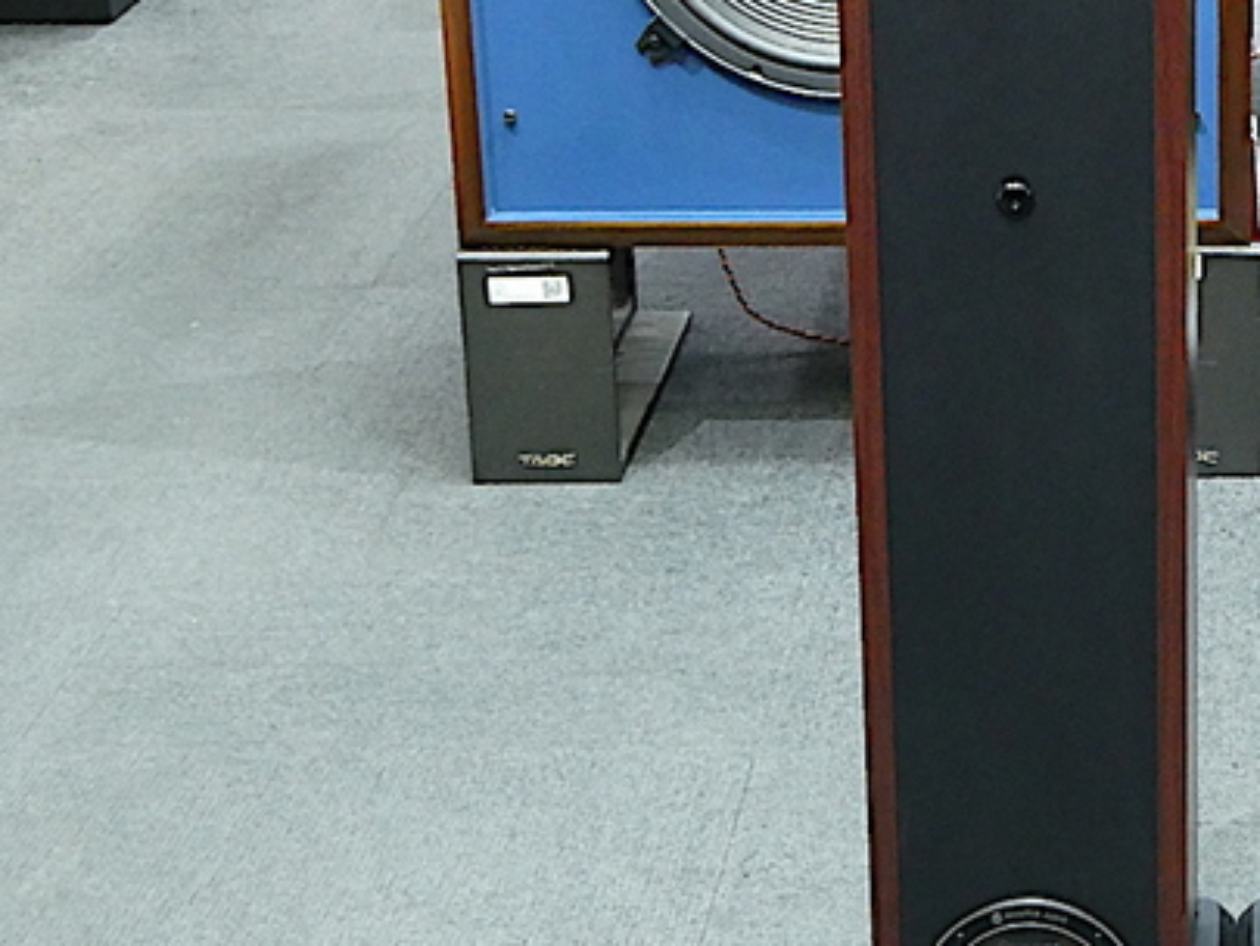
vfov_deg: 17.7
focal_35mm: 83
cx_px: 1223
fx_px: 3022
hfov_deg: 22.7
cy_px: 268
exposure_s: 1/2.5
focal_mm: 6.3
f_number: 5.6
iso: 400
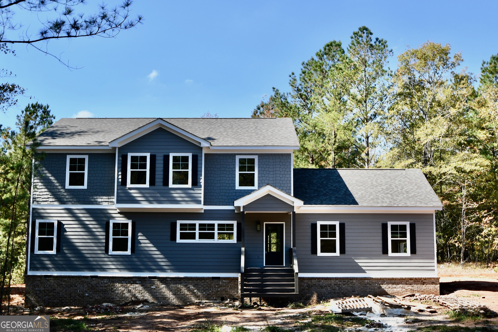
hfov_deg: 53.1
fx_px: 498
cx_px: 249
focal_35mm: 36
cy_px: 166
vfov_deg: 36.9
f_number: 8
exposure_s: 1/250
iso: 200
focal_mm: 24
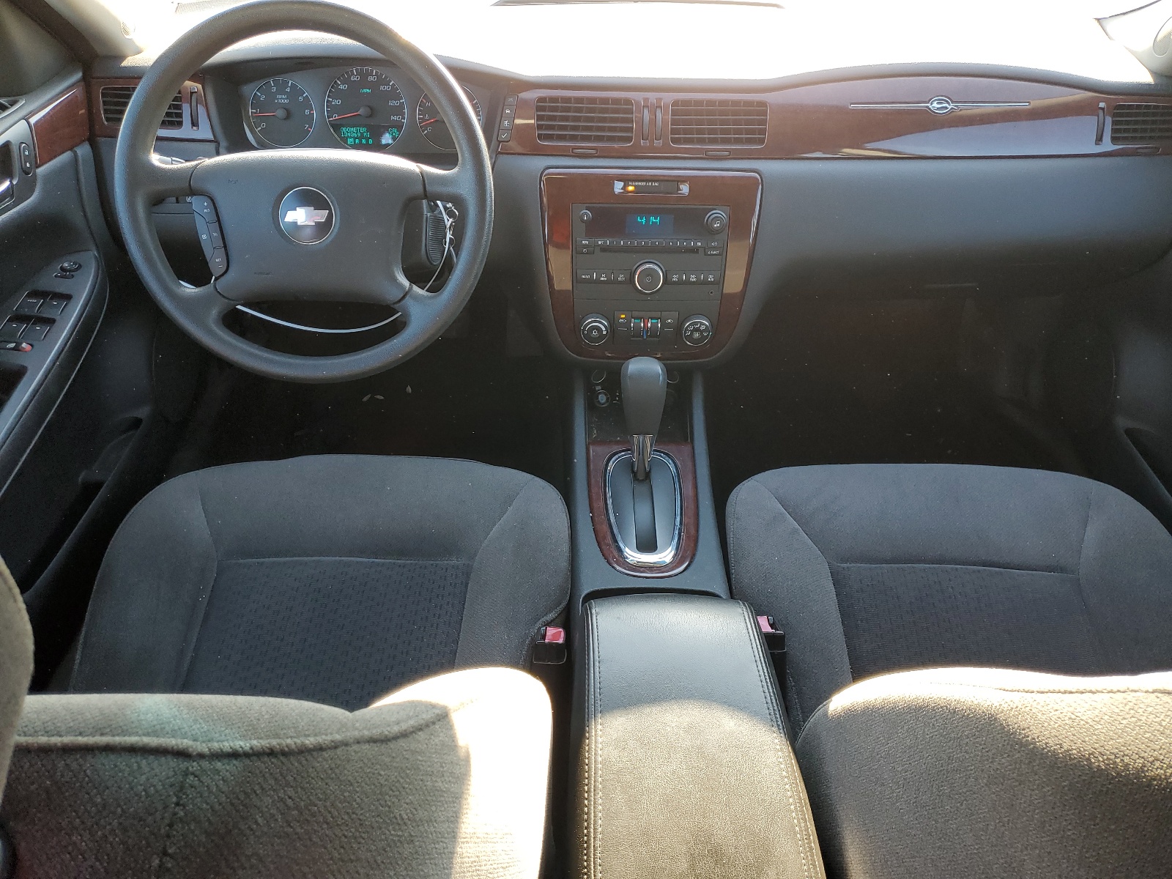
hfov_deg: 67.3
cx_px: 586
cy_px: 440
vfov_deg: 53.1
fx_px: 880
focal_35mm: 26
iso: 56
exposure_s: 1/120
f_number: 1.5
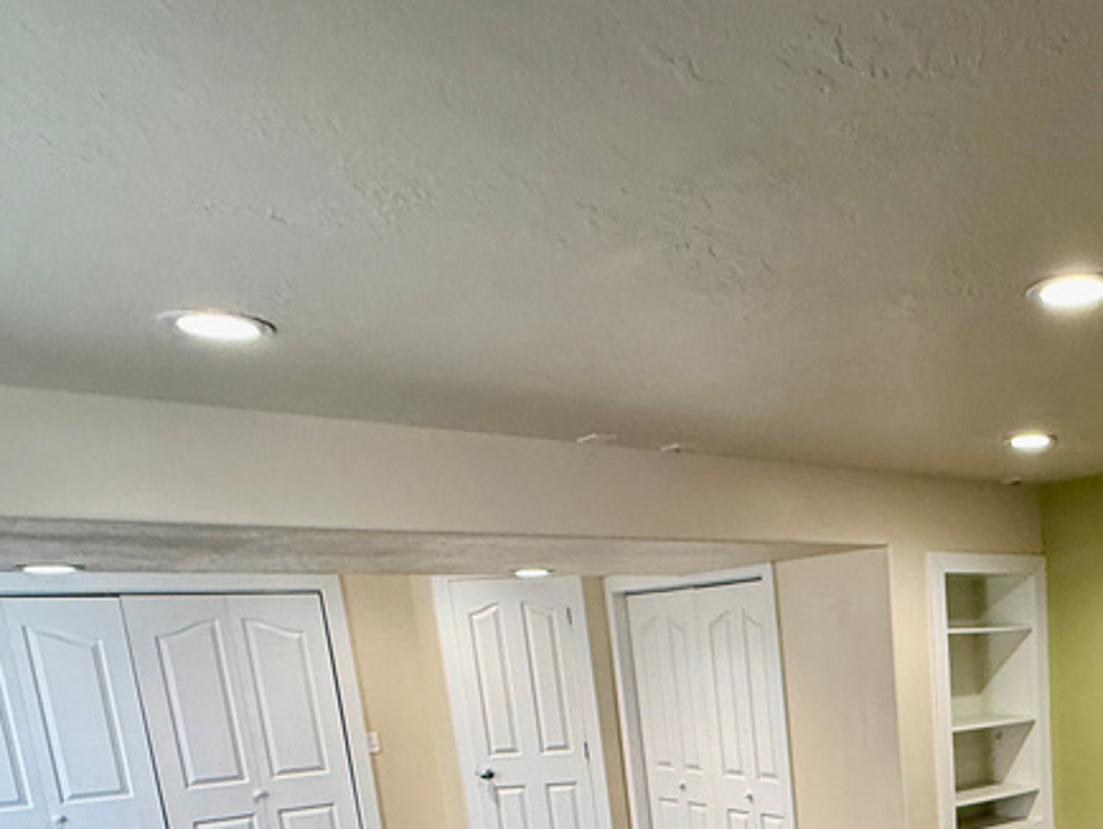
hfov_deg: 49.5
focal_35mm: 33
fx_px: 1052
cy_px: 847
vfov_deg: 37.8
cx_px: 984
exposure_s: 1/120
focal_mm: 2.22
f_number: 2.2
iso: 250
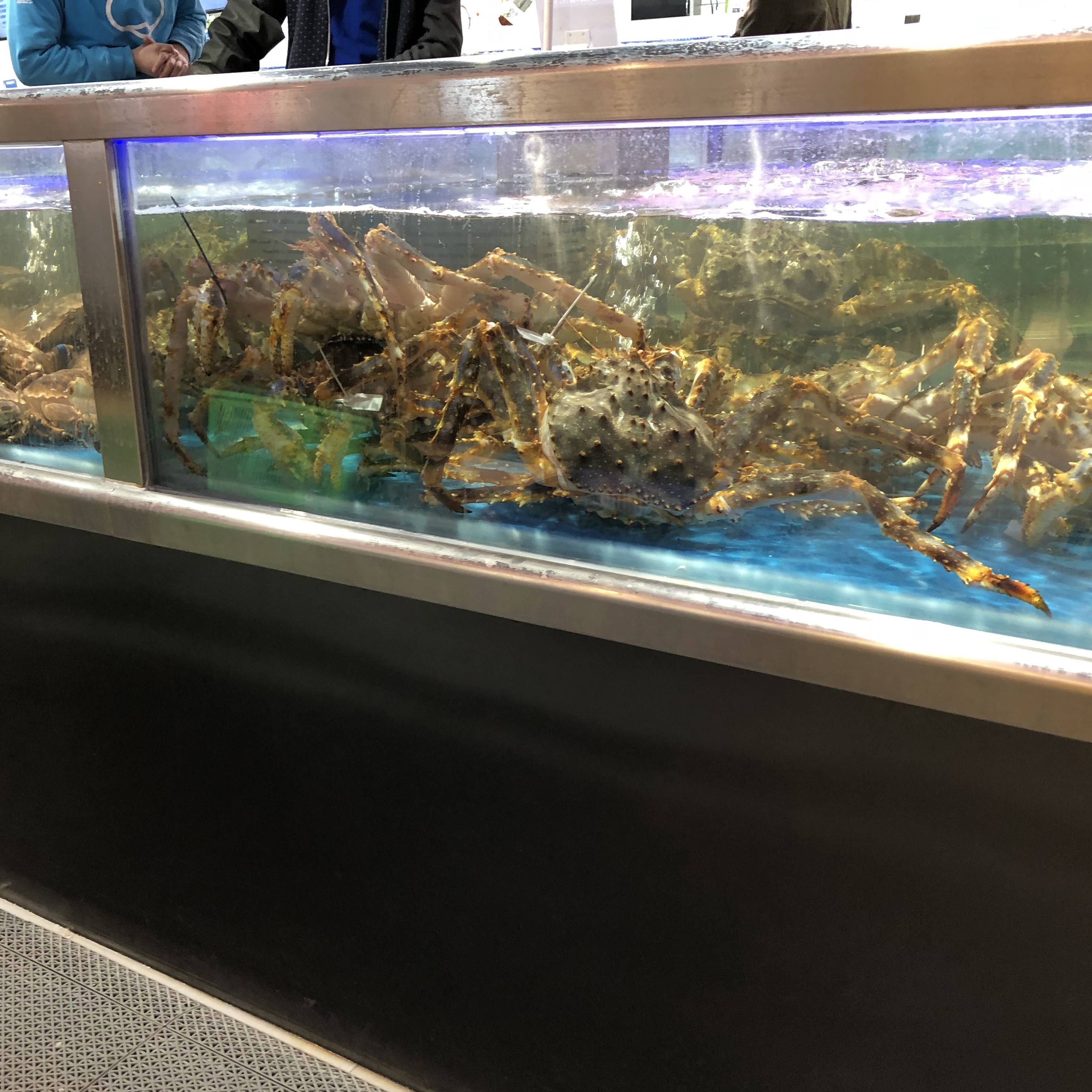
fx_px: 1213
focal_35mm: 34
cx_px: 476
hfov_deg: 48.3
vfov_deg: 48.5
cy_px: 547
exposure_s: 1/17
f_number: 1.8
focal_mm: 4
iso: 50
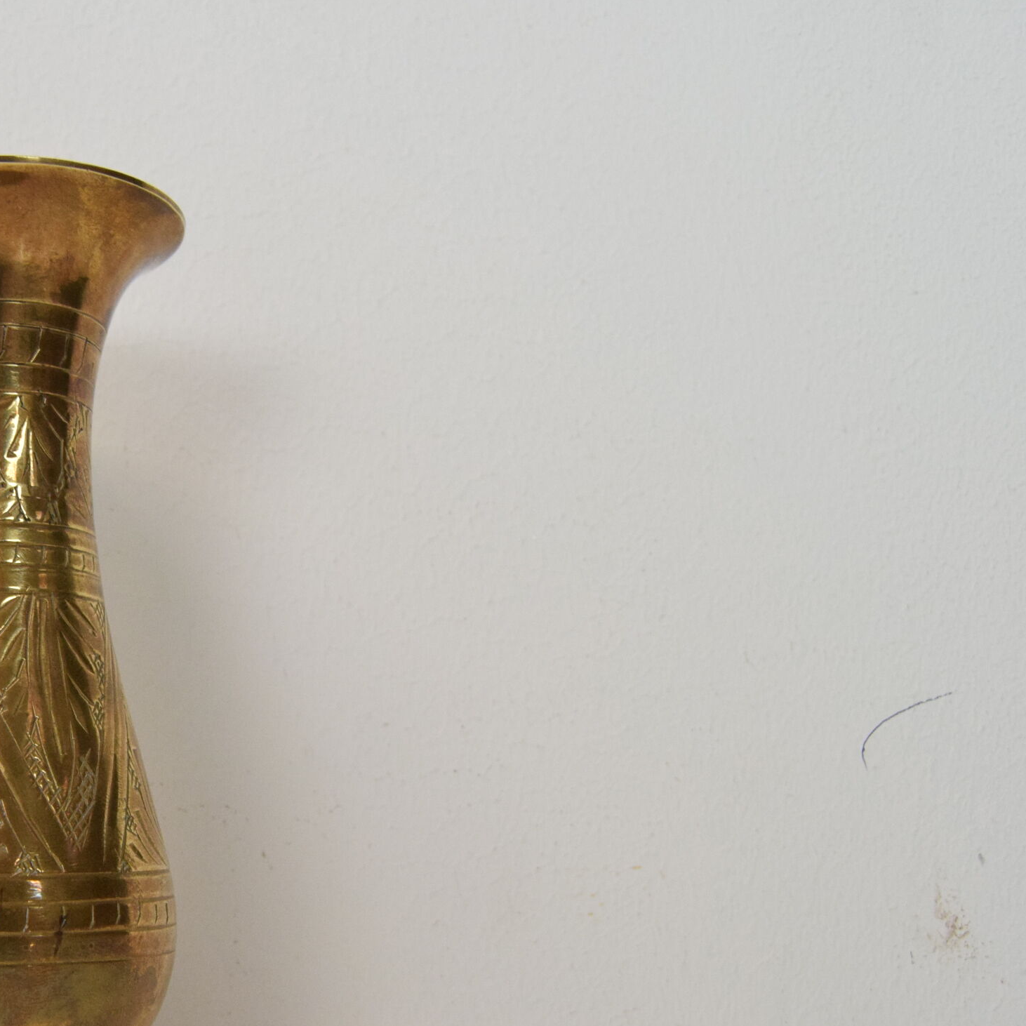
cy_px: 648
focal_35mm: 47
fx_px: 1576
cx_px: -13
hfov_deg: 32.9
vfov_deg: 35.8
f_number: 7.1
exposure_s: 1/200
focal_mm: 18
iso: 1600
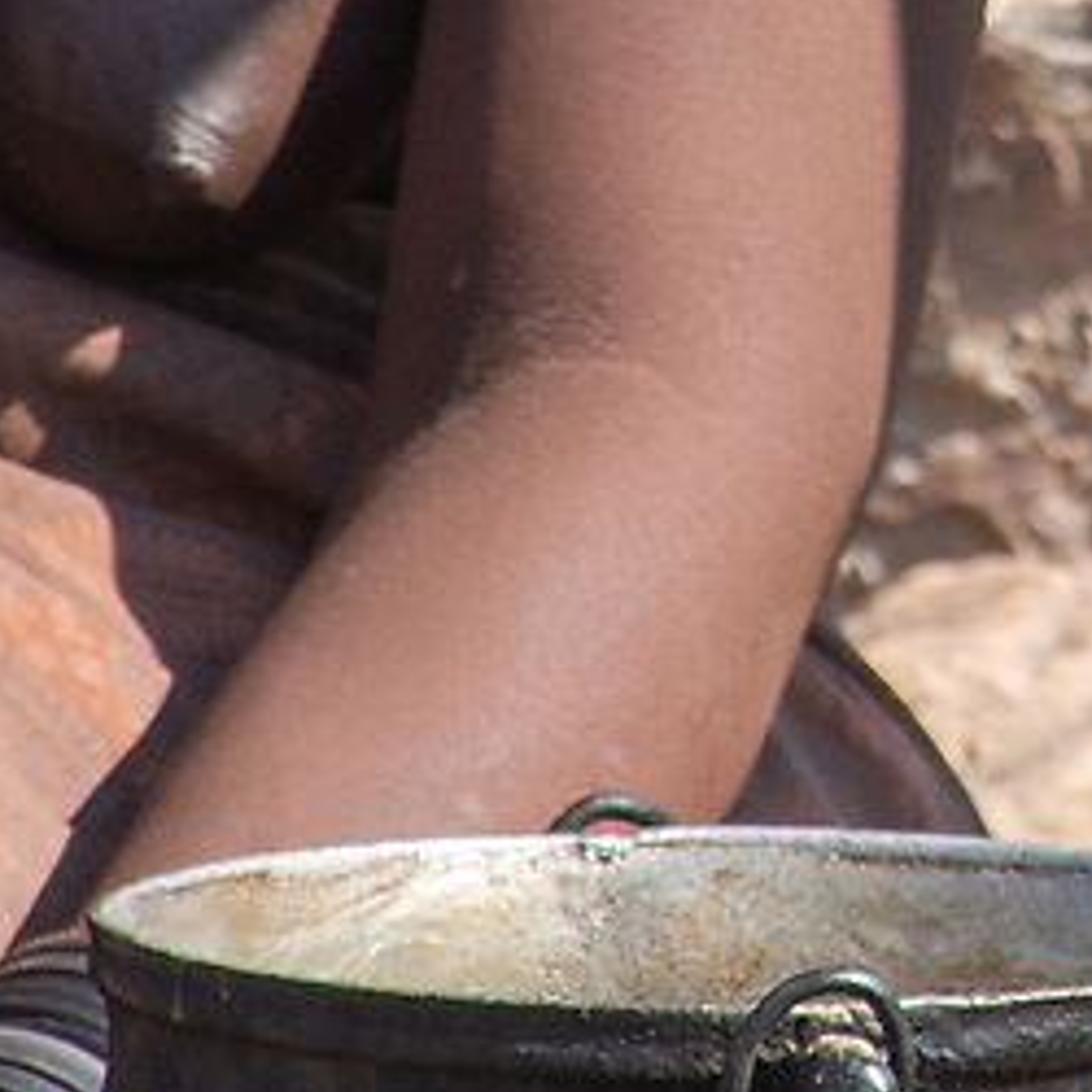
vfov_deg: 1.0
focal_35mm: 1712
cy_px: -175
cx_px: 1494
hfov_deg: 1.0
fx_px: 61102
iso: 100
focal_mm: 140
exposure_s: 1/250
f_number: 7.1
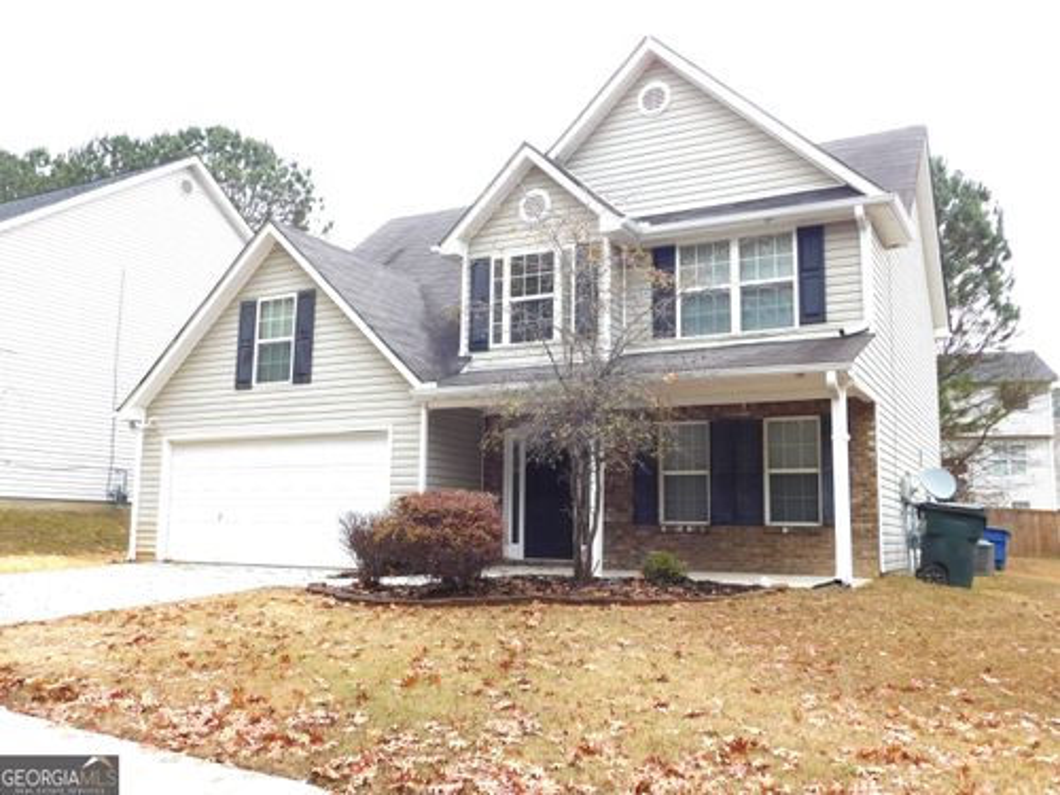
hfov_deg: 60.0
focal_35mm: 30
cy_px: 398
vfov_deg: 46.8
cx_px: 530
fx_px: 919
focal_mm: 5.3
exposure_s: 1/100
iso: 125
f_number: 3.2
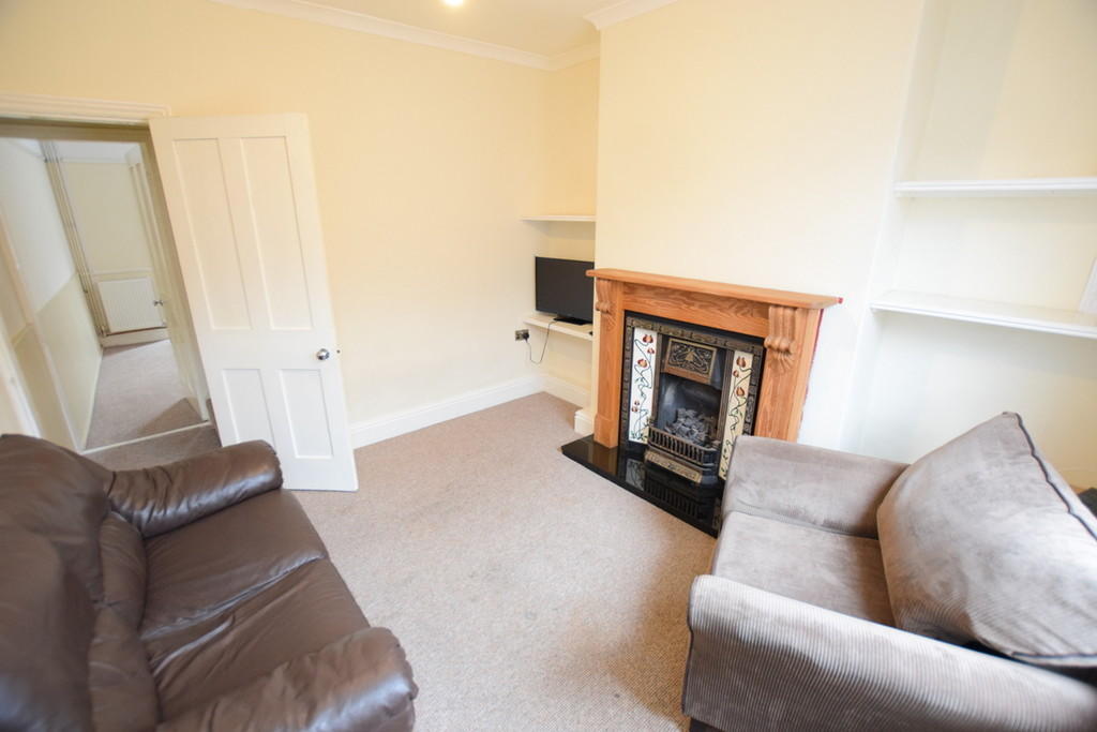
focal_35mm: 15
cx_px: 548
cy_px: 366
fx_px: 457
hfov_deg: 100.4
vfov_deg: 77.3
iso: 1600
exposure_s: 1/60
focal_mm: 10
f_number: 3.5
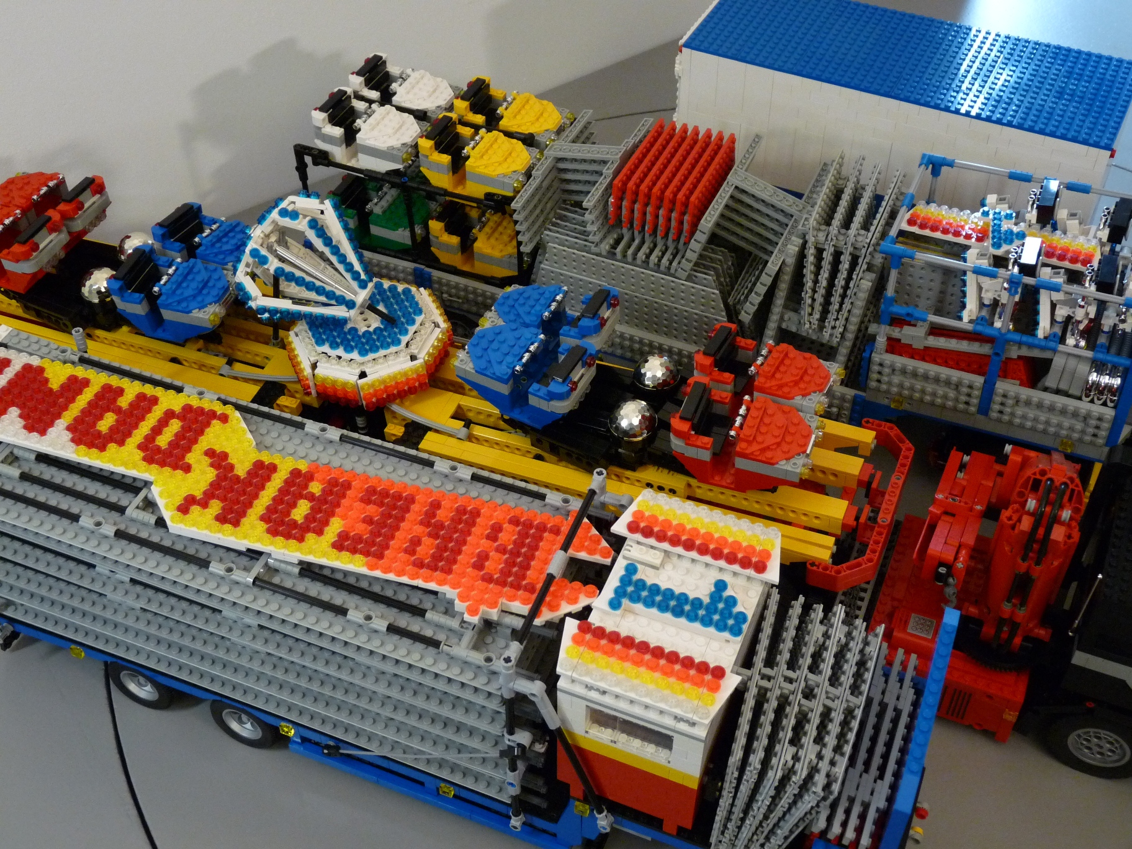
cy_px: 424
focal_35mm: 43
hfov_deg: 43.9
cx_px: 566
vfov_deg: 33.6
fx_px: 1406
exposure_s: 1/80
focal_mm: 7.6
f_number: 3
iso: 400
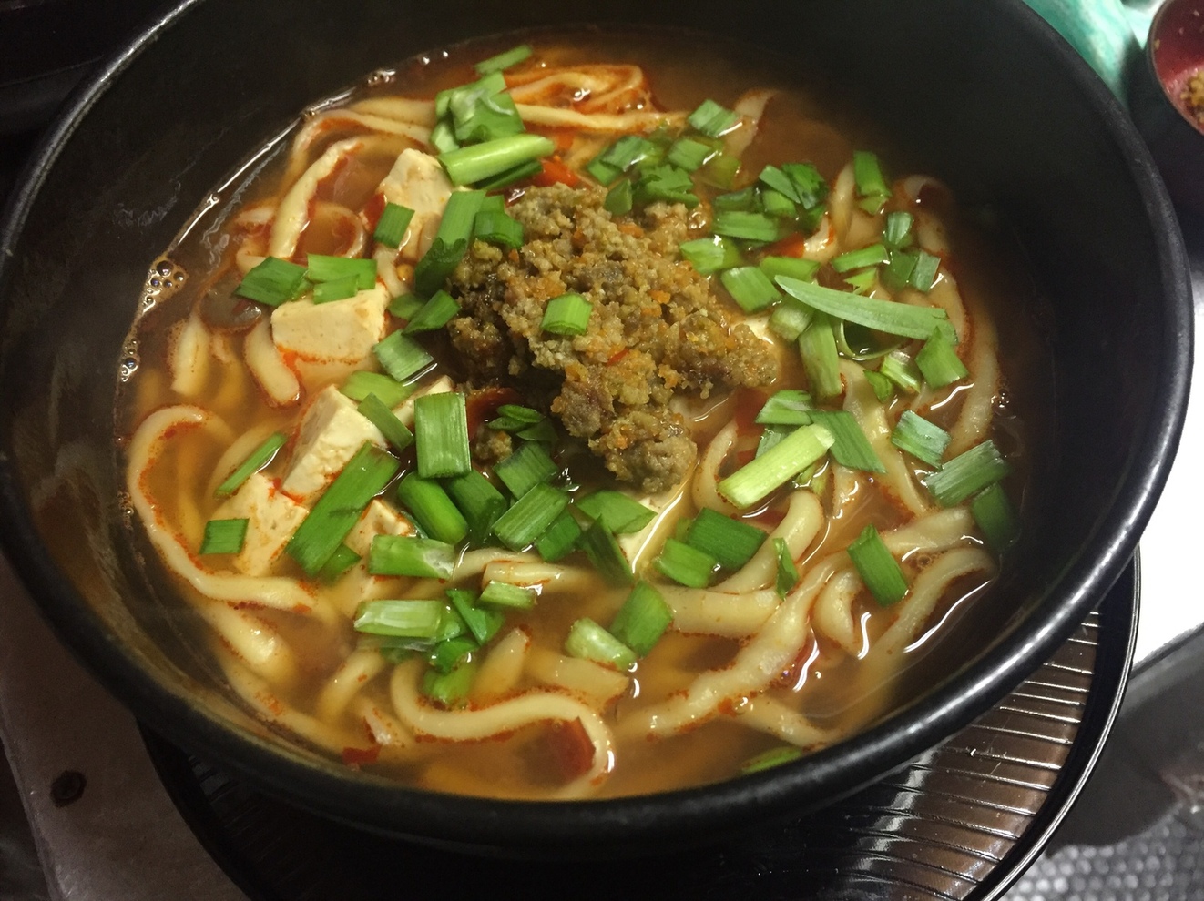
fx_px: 1008
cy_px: 450
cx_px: 602
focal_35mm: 29
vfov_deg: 48.2
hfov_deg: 61.7
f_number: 2.2
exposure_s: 1/33
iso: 250
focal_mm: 4.15
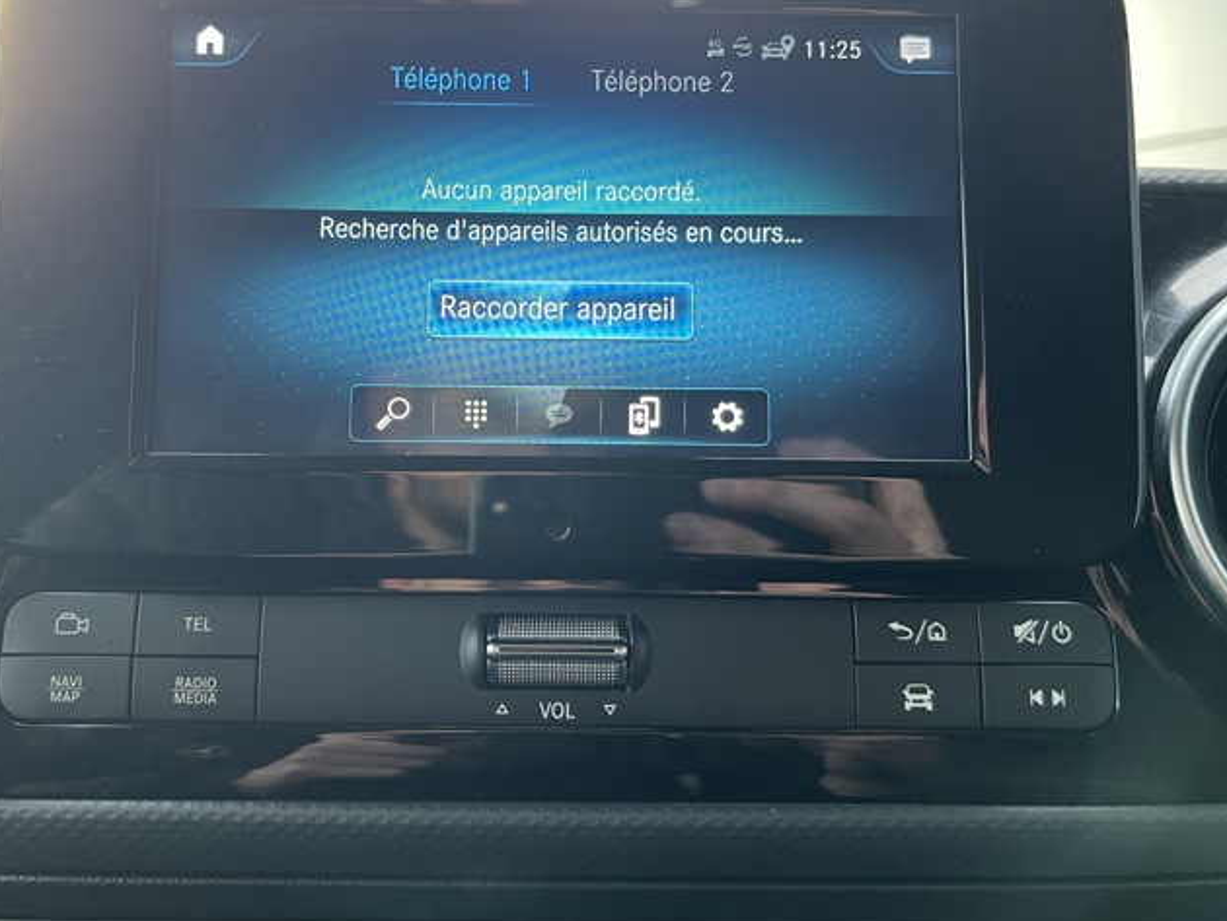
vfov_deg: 42.9
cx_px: 549
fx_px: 1170
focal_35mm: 33
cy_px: 395
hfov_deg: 55.2
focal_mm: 5.1
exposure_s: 1/53
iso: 160
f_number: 1.6
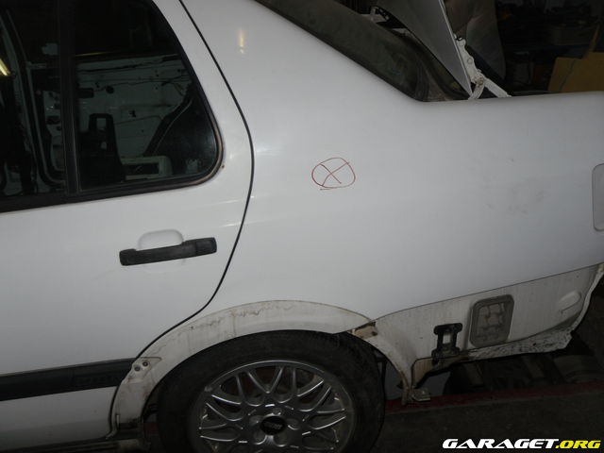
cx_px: 302
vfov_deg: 40.7
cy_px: 226
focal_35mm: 35
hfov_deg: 52.6
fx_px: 611
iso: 80
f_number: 3.5
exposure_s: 1/45
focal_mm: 6.3
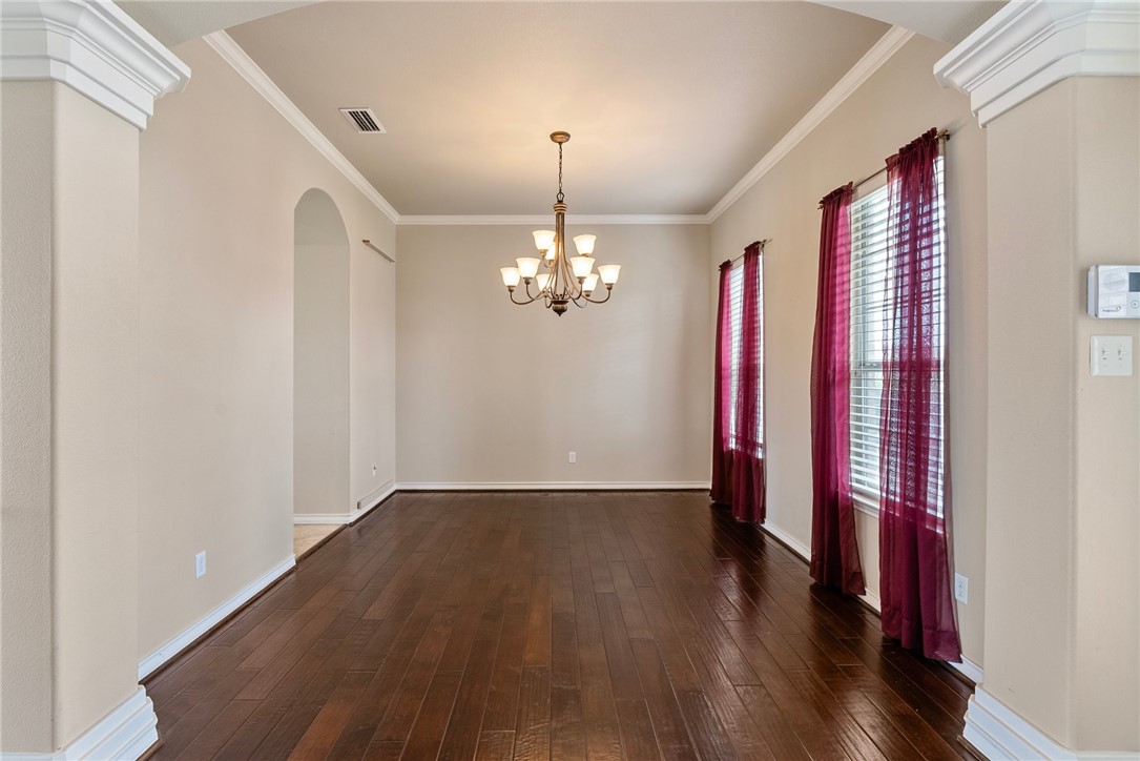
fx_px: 507
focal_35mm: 16
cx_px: 570
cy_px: 380
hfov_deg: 96.7
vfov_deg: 73.8
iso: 640
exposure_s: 1/3
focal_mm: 16
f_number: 9
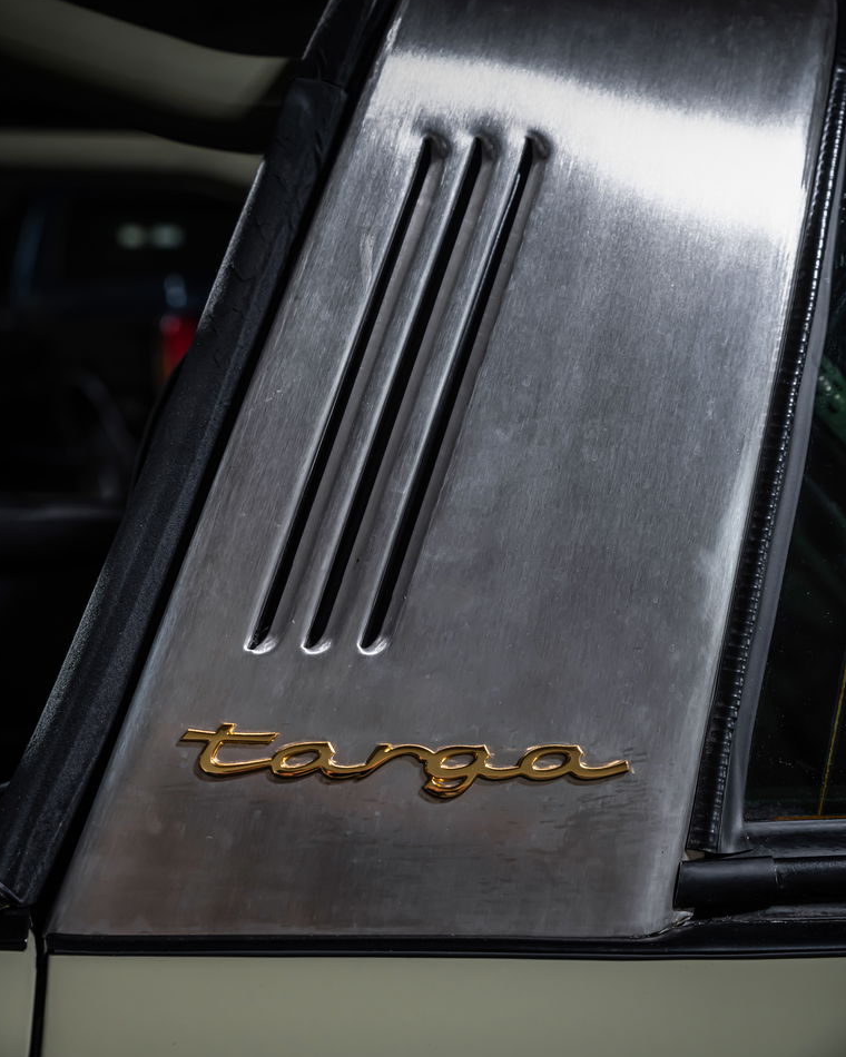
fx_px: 2066
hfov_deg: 23.1
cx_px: 420
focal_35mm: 66
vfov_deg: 28.7
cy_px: 456
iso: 250
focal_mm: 58
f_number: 5.6
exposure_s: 1/160
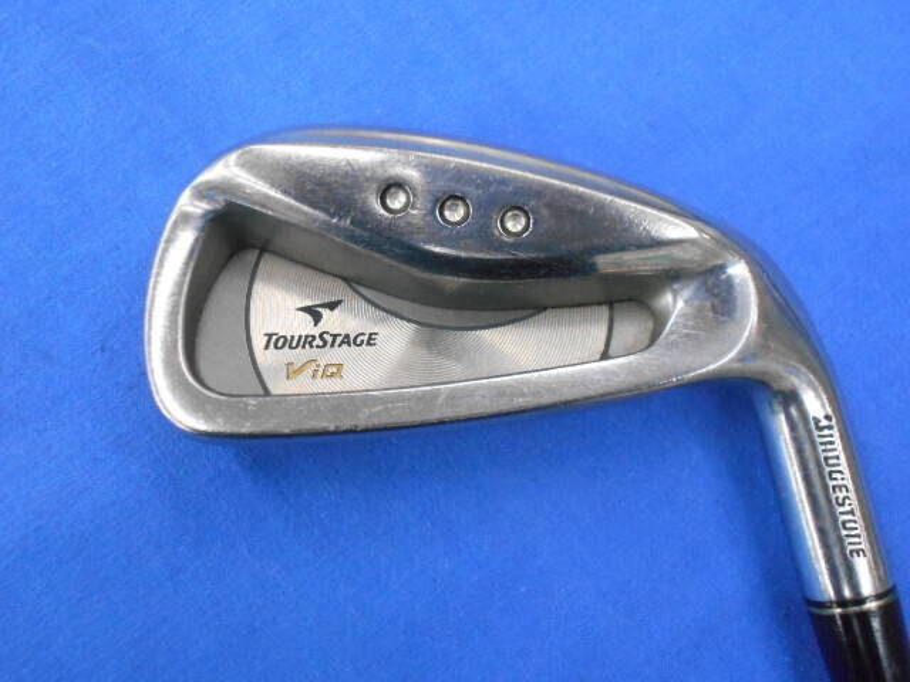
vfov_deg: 36.8
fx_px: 1025
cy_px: 341
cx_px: 455
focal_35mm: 39
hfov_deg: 47.9
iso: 800
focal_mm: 6.7
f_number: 3.9
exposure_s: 1/80
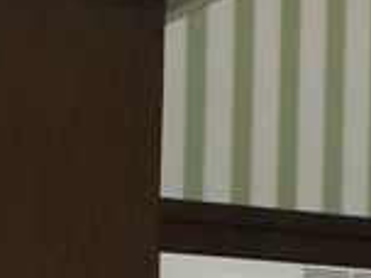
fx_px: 3183
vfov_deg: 4.9
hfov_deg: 6.6
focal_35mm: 297
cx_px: 593
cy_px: 654
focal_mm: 6
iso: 200
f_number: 3.5
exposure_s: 1/30
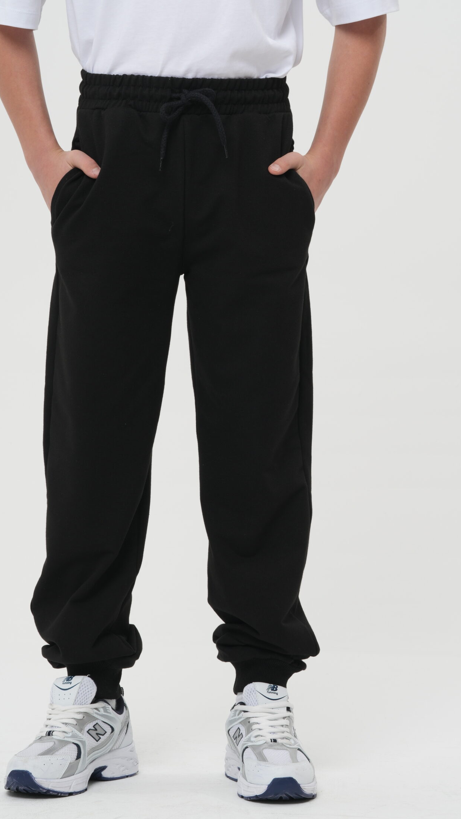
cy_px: 420
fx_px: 2739
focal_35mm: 126
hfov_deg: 9.6
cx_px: 187
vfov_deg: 17.0
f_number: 16
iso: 160
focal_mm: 111
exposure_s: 1/125
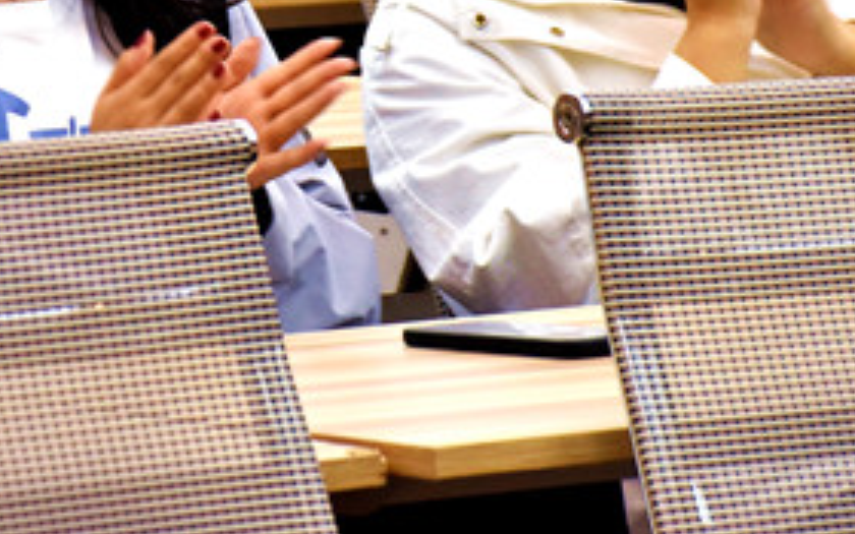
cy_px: -70
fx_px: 7317
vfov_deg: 4.2
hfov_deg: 6.7
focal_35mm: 314
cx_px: 101
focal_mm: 90
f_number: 9
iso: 1250
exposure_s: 1/100
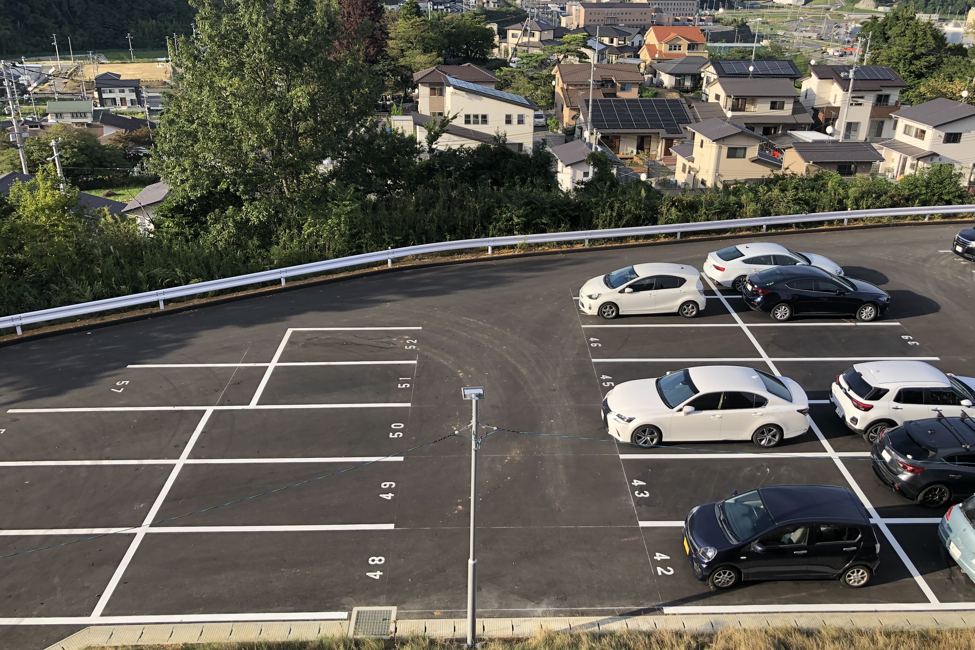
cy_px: 322
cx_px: 500
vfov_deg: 43.6
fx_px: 812
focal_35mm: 30
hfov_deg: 61.9
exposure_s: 1/674
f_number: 1.8
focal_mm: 4
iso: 20
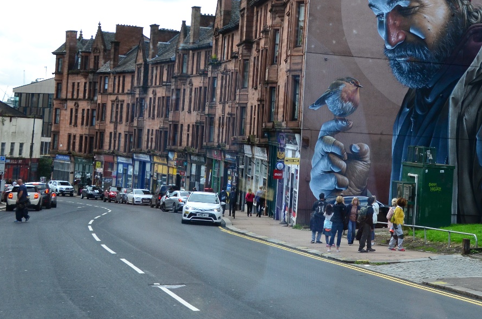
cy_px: 75
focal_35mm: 84
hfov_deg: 23.9
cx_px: 395
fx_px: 1121
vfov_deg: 16.1
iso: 500
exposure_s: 1/500
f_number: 7.1
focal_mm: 31
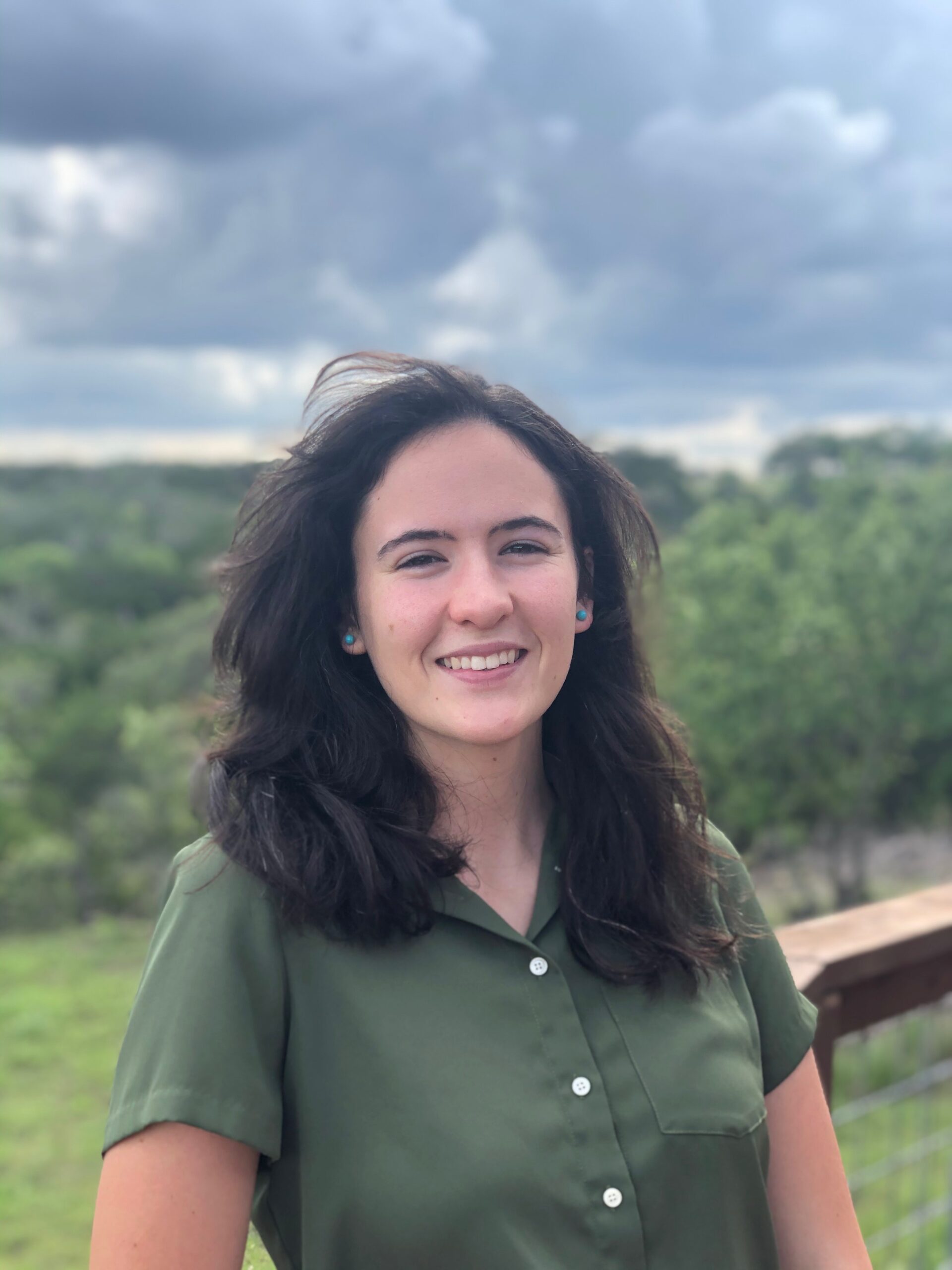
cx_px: 476
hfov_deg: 28.0
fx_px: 1907
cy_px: 635
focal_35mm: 52
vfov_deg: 36.8
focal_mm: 6
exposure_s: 1/292
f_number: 2.4
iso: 16
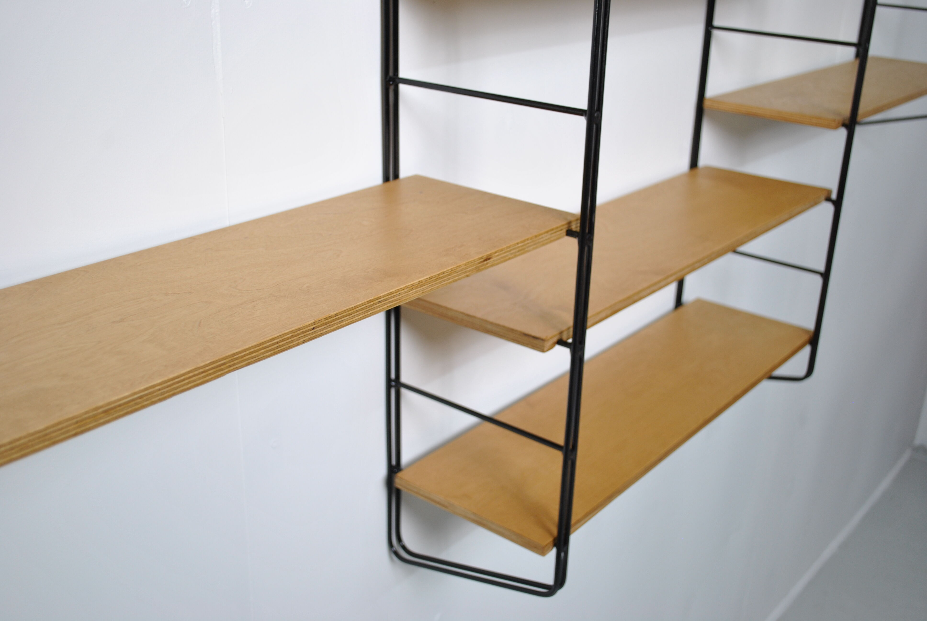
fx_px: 1005
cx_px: 464
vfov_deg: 34.3
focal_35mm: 39
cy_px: 310
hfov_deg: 49.5
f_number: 4.2
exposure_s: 1/30
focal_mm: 26
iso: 250
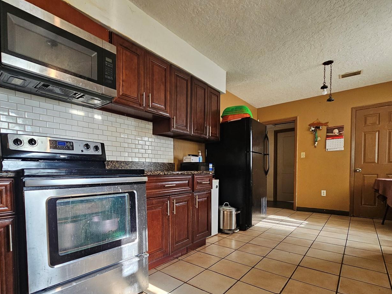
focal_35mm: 17
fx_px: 193
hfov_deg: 90.8
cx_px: 178
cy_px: 182
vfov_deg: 73.6
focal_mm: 2.2
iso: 200
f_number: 2.2
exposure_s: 1/60
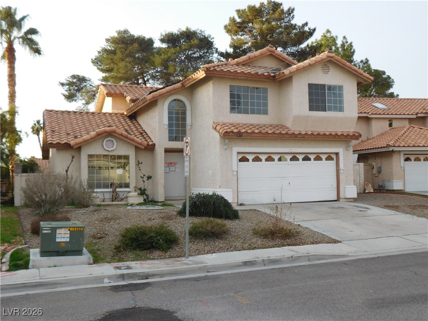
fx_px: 445
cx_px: 214
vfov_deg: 39.7
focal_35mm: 36
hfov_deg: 51.4
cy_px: 160
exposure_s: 1/200
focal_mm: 6.3
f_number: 3.5
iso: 125
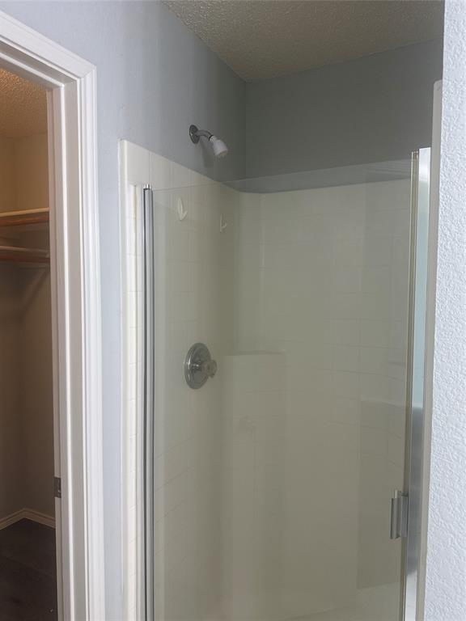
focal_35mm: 24
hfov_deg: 56.8
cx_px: 233
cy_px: 310
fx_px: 431
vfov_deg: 71.6
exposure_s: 1/120
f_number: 1.78
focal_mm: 6.86
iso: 200
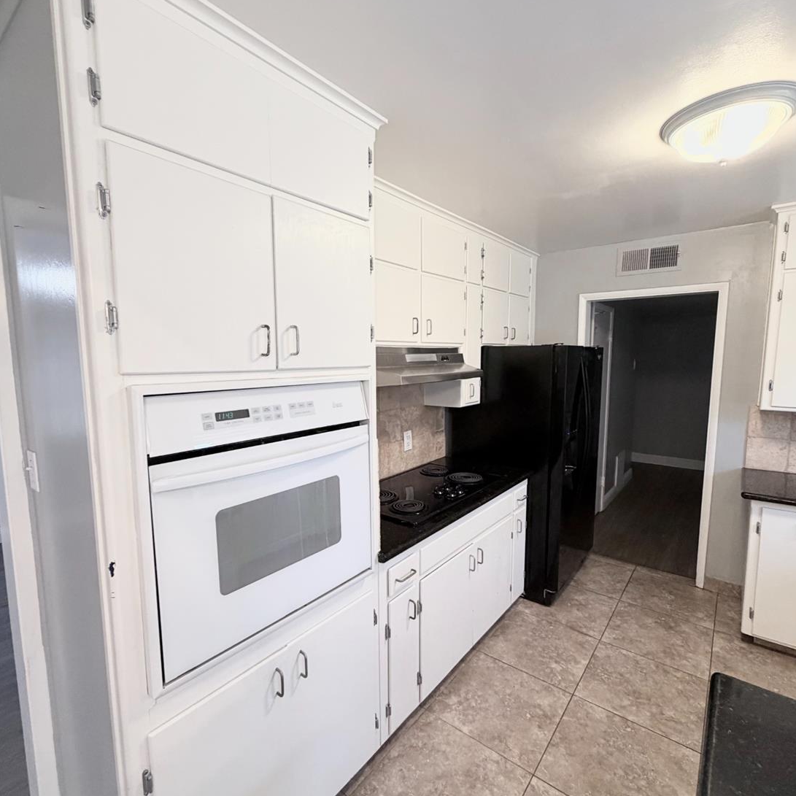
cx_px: 397
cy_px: 410
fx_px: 442
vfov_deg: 83.9
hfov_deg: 84.0
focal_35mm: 17
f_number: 2.2
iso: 250
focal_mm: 2.22
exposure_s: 1/60
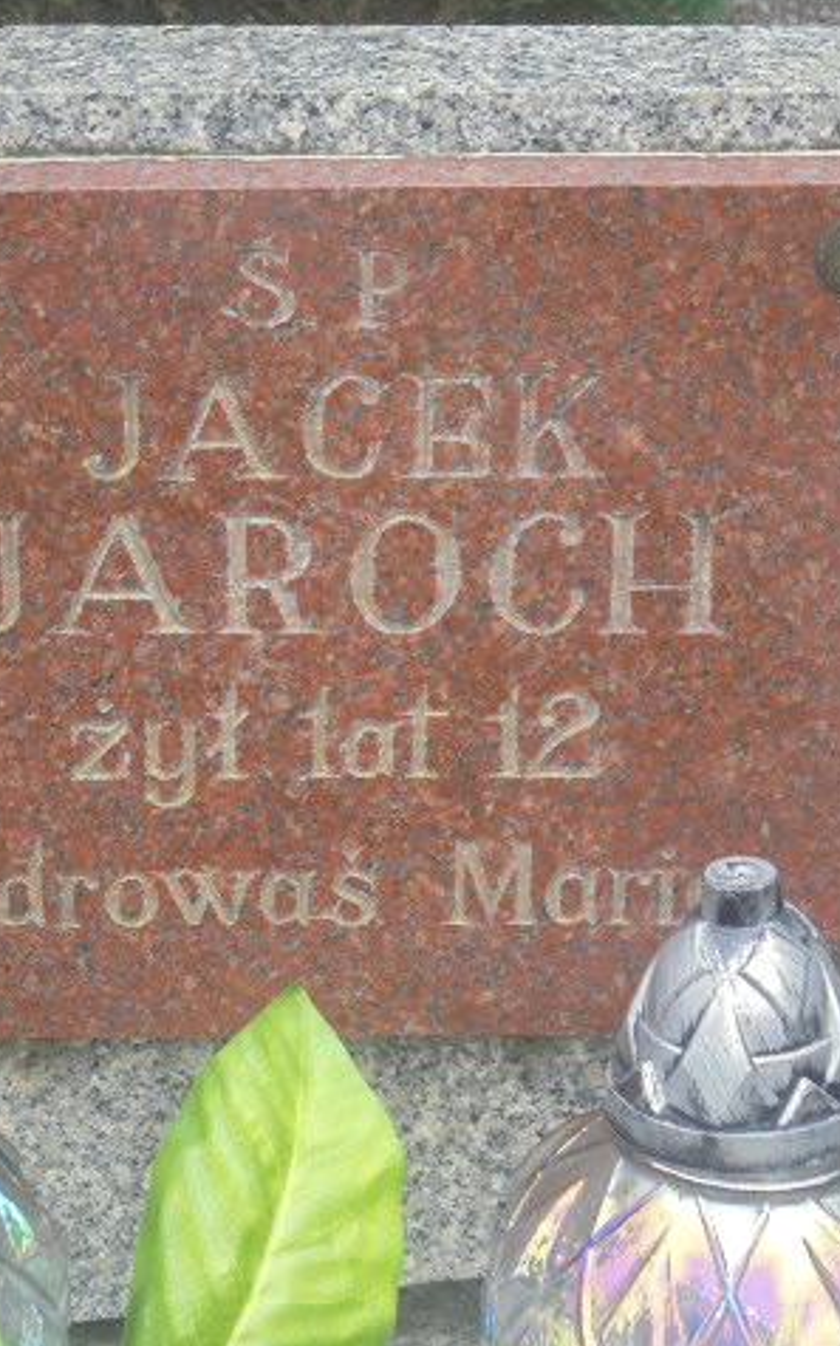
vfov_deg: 15.6
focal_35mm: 134
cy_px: 670
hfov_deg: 9.8
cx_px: 362
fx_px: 4914
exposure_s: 1/30
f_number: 4.7
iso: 100
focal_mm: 16.9
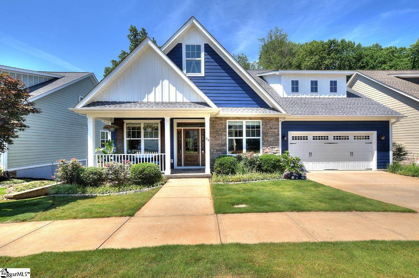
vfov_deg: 77.1
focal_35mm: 15
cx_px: 210
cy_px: 139
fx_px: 174
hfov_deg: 100.5
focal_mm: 15
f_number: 11
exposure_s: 1/320
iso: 400
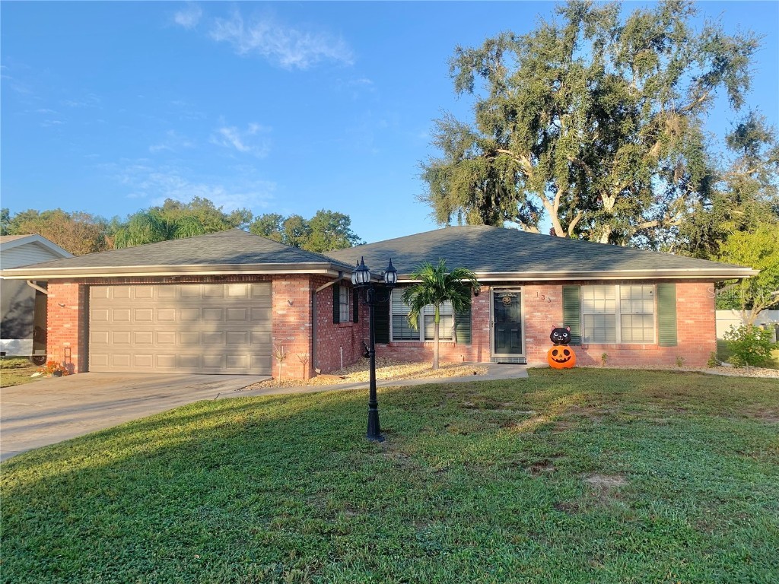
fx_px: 585
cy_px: 292
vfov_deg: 53.1
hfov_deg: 67.3
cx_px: 390
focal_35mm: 26
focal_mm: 4.25
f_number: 1.8
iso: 25
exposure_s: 1/871
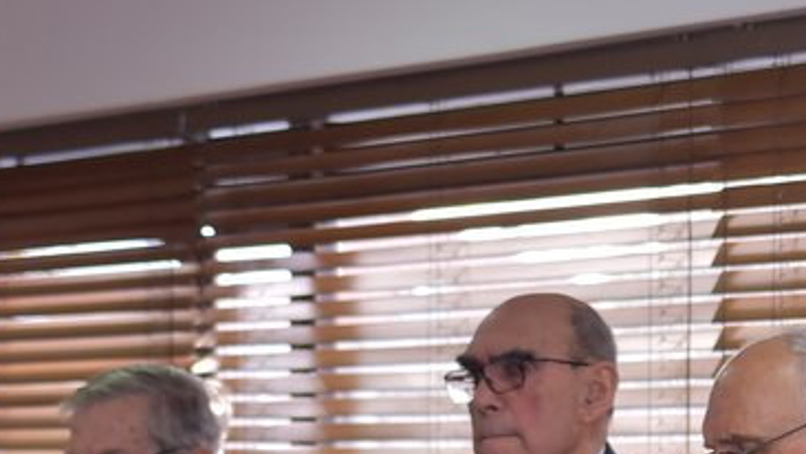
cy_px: 591
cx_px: 1046
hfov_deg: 12.6
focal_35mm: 165
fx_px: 3527
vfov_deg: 7.3
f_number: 4.5
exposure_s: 1/100
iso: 640
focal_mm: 48
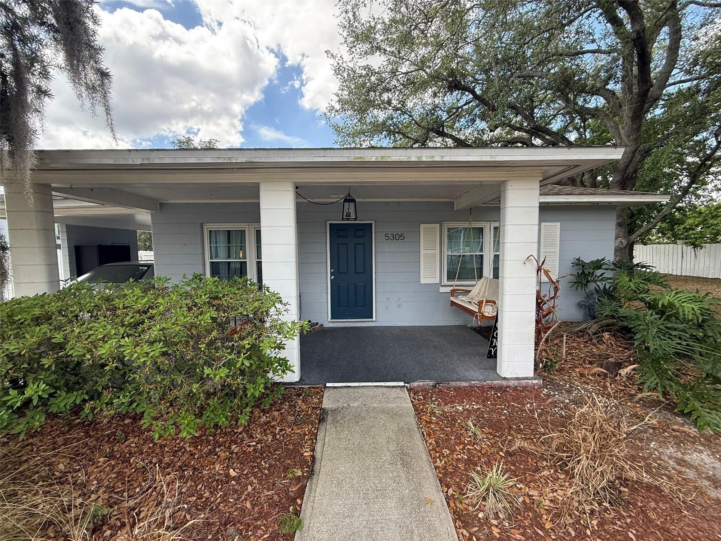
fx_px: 292
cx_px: 360
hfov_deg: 102.1
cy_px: 270
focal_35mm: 14
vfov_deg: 85.7
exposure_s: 1/266
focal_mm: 2.22
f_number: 2.2
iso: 50
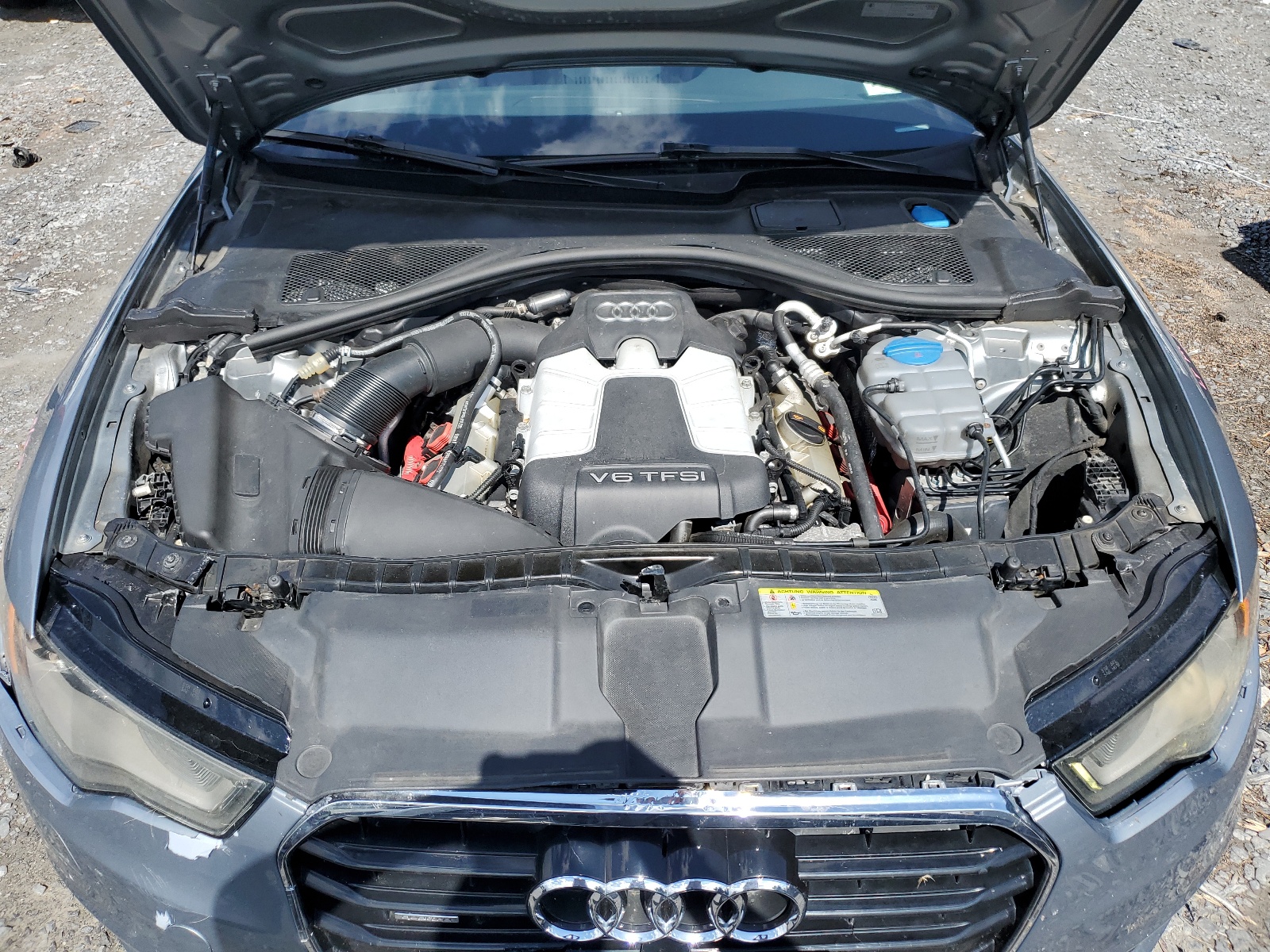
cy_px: 476
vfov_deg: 53.1
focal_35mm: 26
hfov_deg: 67.3
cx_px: 635
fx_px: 954
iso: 50
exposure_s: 1/2500
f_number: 1.5
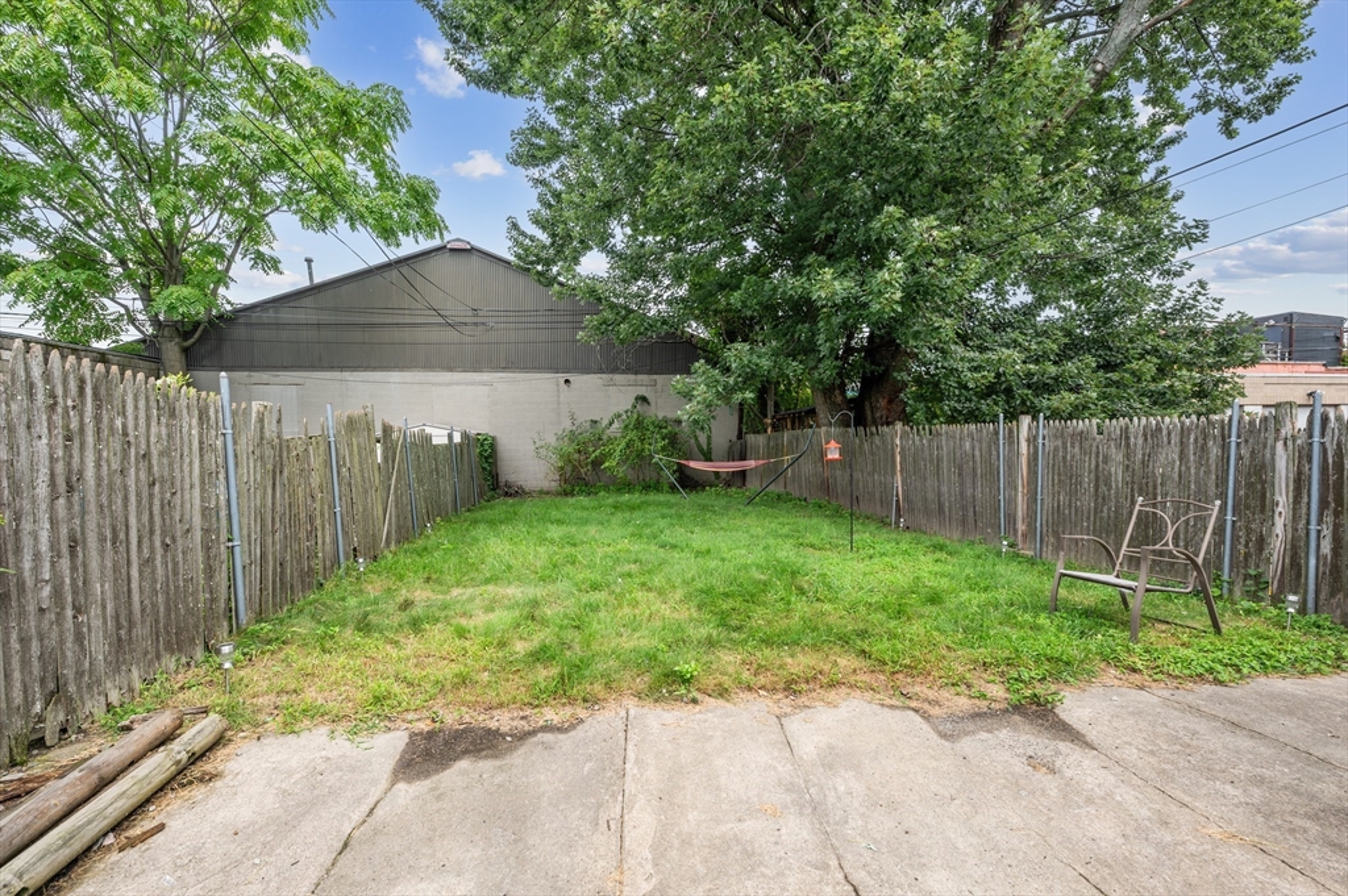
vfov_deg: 81.1
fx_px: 524
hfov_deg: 104.3
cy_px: 448
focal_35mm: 14
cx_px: 674
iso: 100
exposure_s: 1/80
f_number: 8
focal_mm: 14
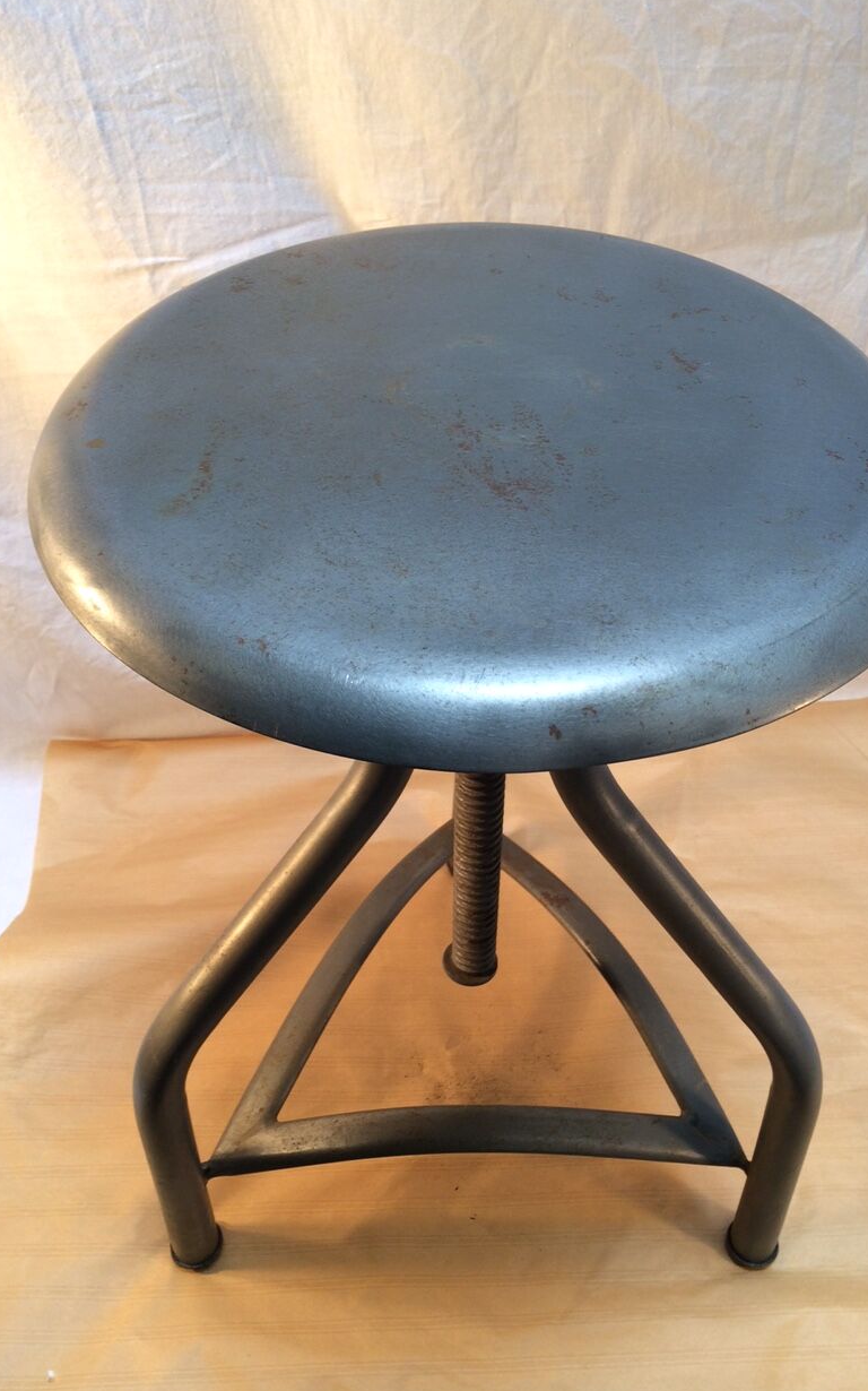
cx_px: 495
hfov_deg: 39.3
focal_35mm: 32
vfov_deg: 59.7
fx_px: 1212
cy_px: 692
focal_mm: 4.15
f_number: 2.2
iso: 50
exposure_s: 1/50
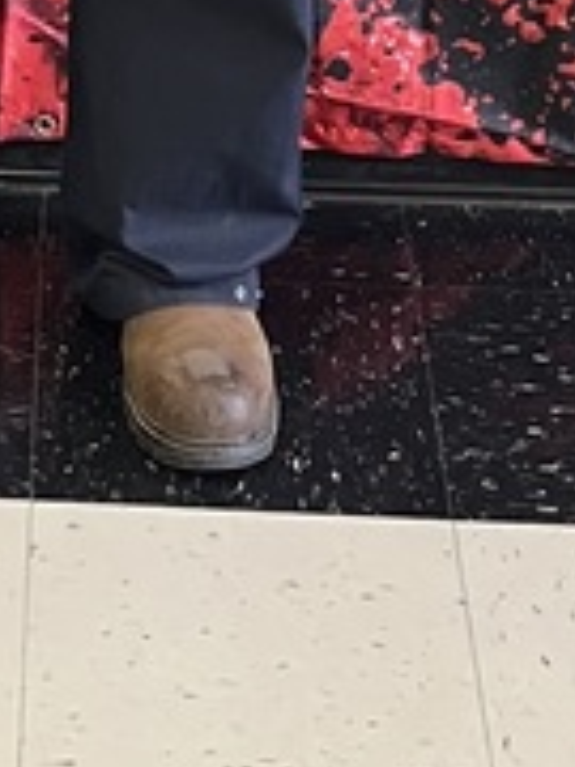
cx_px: -51
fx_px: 3278
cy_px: -1091
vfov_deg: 11.1
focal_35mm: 148
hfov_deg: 9.9
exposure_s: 1/60
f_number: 1.6
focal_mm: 5.1
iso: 320
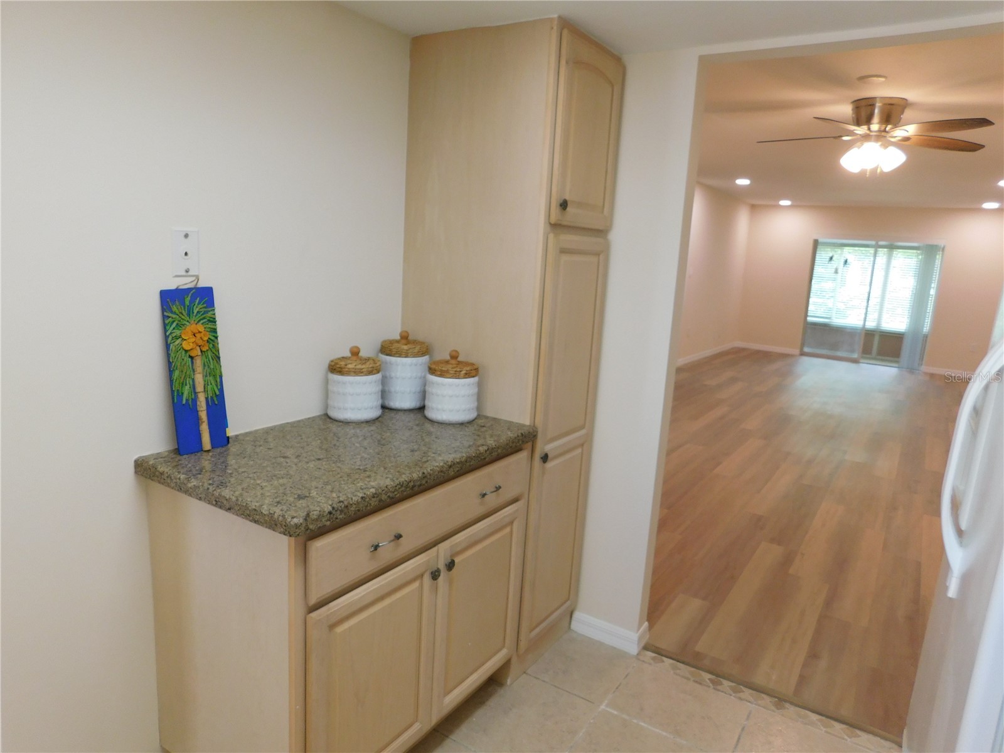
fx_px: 667
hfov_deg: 73.9
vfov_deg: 58.9
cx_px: 502
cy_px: 376
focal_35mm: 23
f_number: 3
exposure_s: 1/30
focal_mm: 4
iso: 180
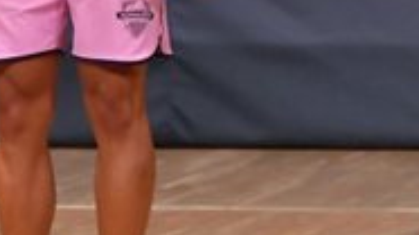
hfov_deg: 1.8
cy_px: -129
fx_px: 13102
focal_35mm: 1181
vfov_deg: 1.0
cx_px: 121
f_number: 5.6
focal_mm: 180
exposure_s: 1/400
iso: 6400
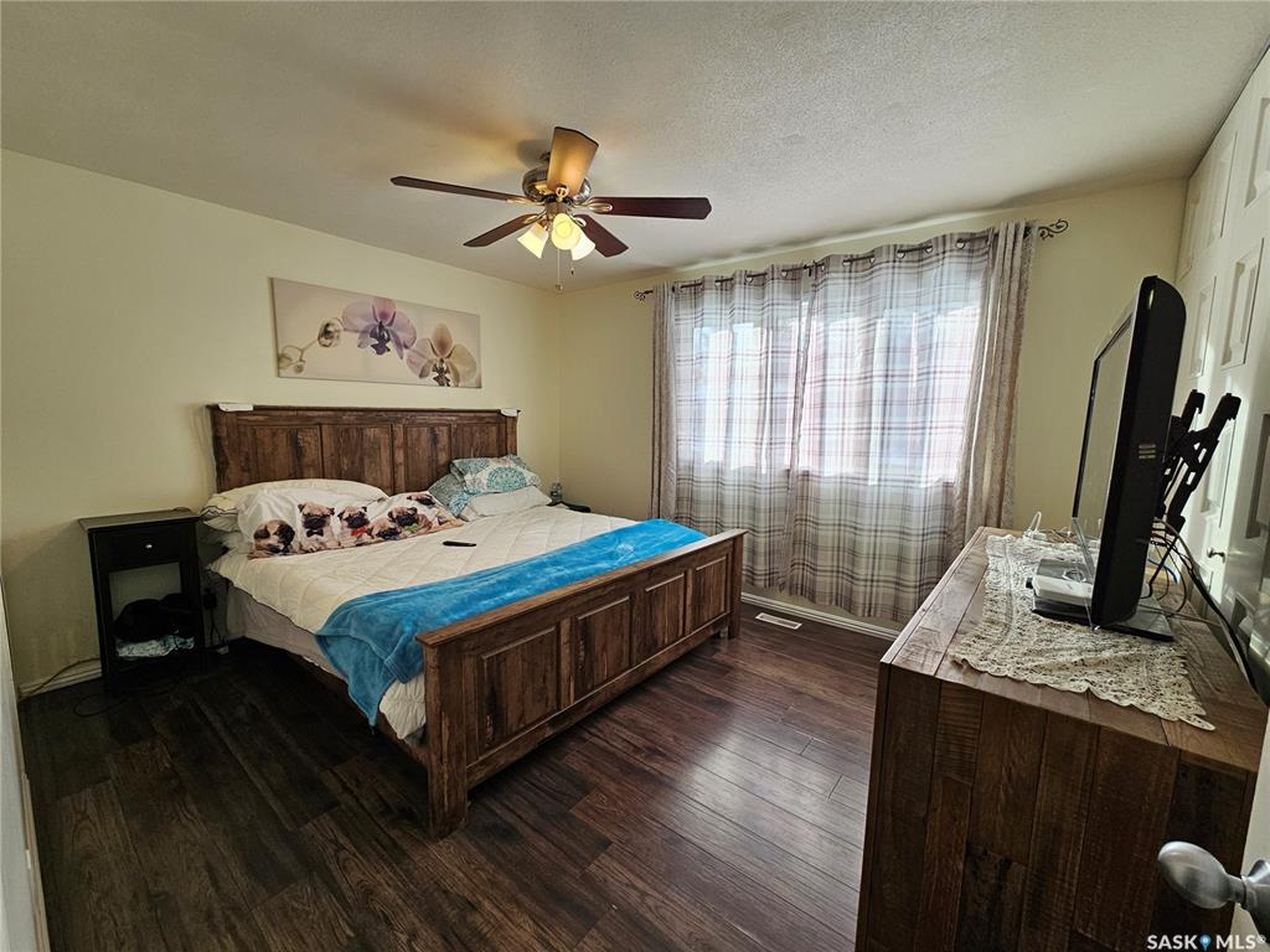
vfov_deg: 89.9
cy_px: 476
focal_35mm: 13
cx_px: 635
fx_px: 477
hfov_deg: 106.2
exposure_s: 1/120
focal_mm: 2.2
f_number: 2.2
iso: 50
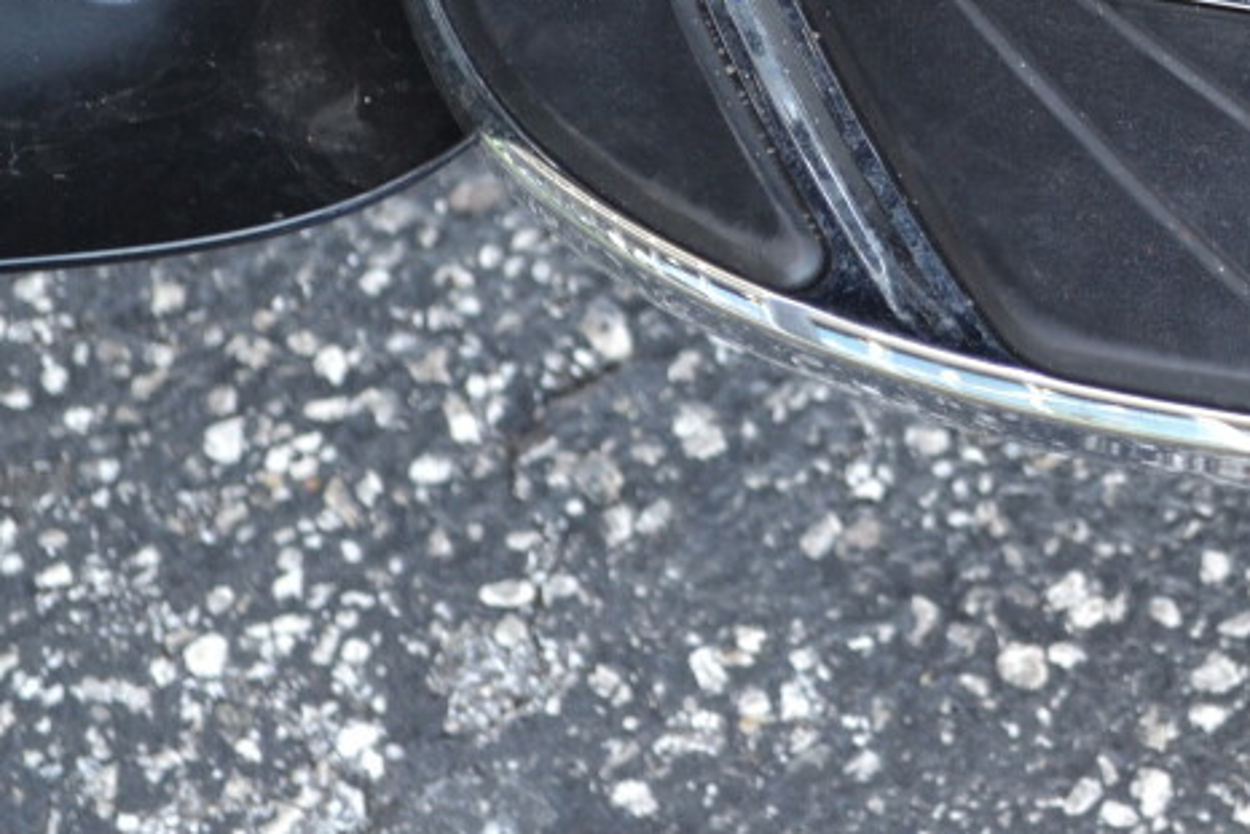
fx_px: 5904
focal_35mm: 170
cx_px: 1459
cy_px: -105
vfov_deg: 8.0
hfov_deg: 11.9
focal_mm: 44
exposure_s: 1/50
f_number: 5.3
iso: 400
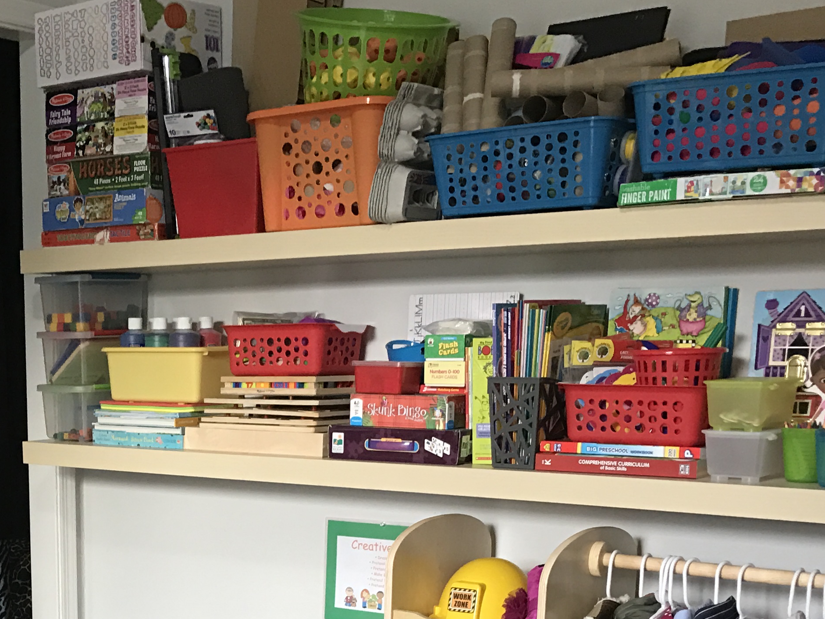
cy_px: 633
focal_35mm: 60
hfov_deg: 31.3
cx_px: 159
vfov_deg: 23.3
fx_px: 1430
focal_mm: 3.99
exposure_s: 1/15
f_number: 1.8
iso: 40
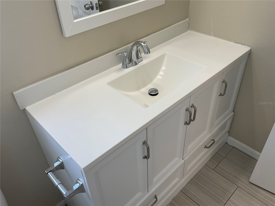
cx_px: 138
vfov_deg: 48.2
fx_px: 230
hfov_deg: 61.7
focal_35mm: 29
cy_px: 103
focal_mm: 3
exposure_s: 1/120
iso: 32
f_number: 1.8
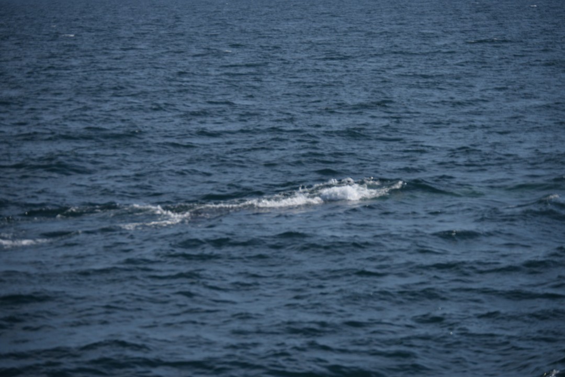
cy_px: 188
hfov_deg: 14.4
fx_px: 2236
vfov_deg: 9.6
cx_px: 282
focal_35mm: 142
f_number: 4.5
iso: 200
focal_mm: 95
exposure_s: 1/4000
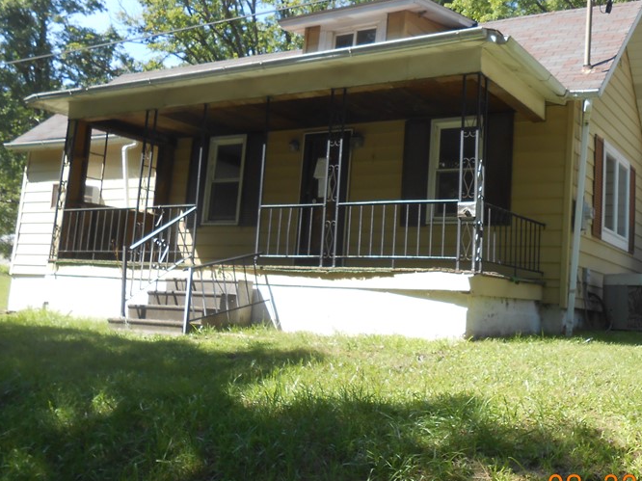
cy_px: 196
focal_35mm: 40
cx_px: 405
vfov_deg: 35.8
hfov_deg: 46.4
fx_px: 742
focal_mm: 4.6
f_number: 3.5
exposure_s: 1/250
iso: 80
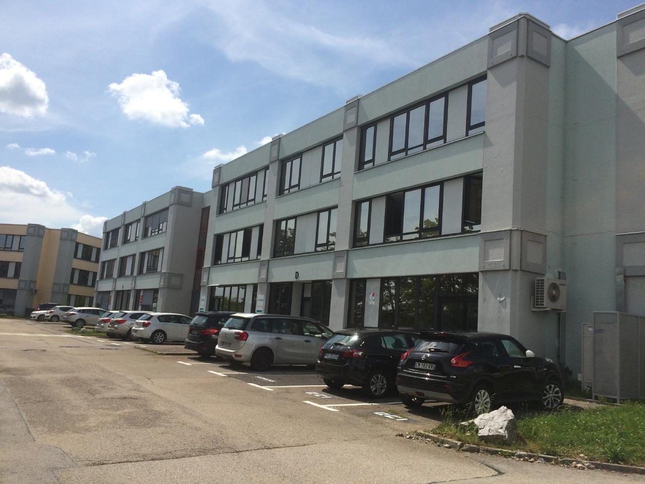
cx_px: 322
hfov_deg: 61.7
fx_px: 540
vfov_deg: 48.2
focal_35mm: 29
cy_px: 242
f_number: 2.2
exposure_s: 1/5128
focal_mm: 4.15
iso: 32
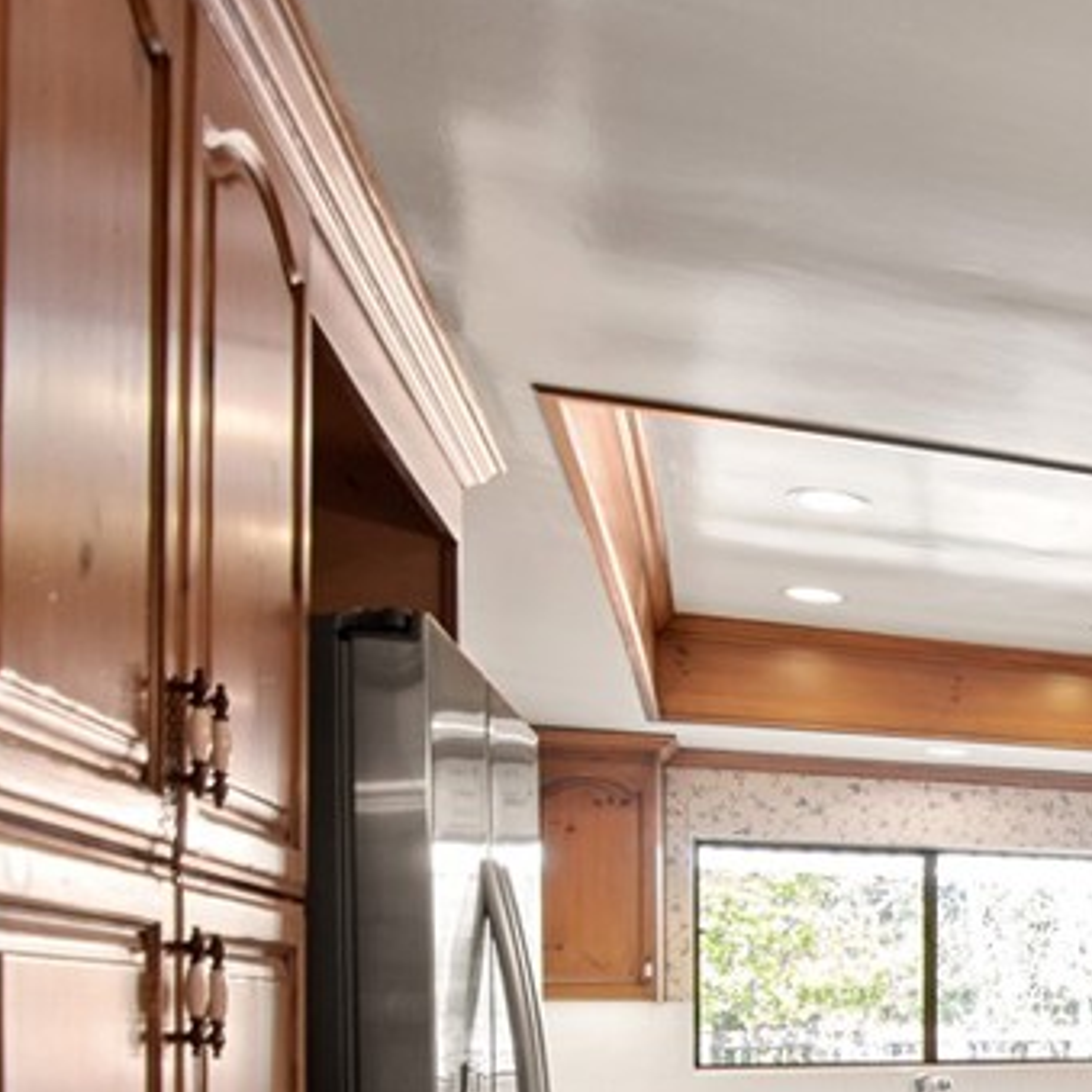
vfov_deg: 36.9
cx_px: 1620
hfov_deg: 27.7
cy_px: 1011
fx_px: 1509
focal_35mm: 42
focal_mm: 11
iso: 400
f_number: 2.8
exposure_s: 1/30
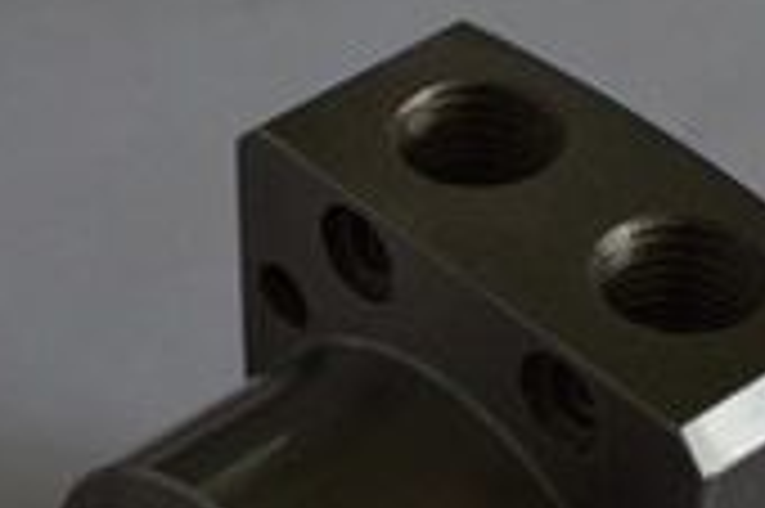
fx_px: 3279
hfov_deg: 13.3
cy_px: 645
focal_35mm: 154
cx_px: 459
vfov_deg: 8.7
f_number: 8
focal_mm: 35
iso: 560
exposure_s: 1/60
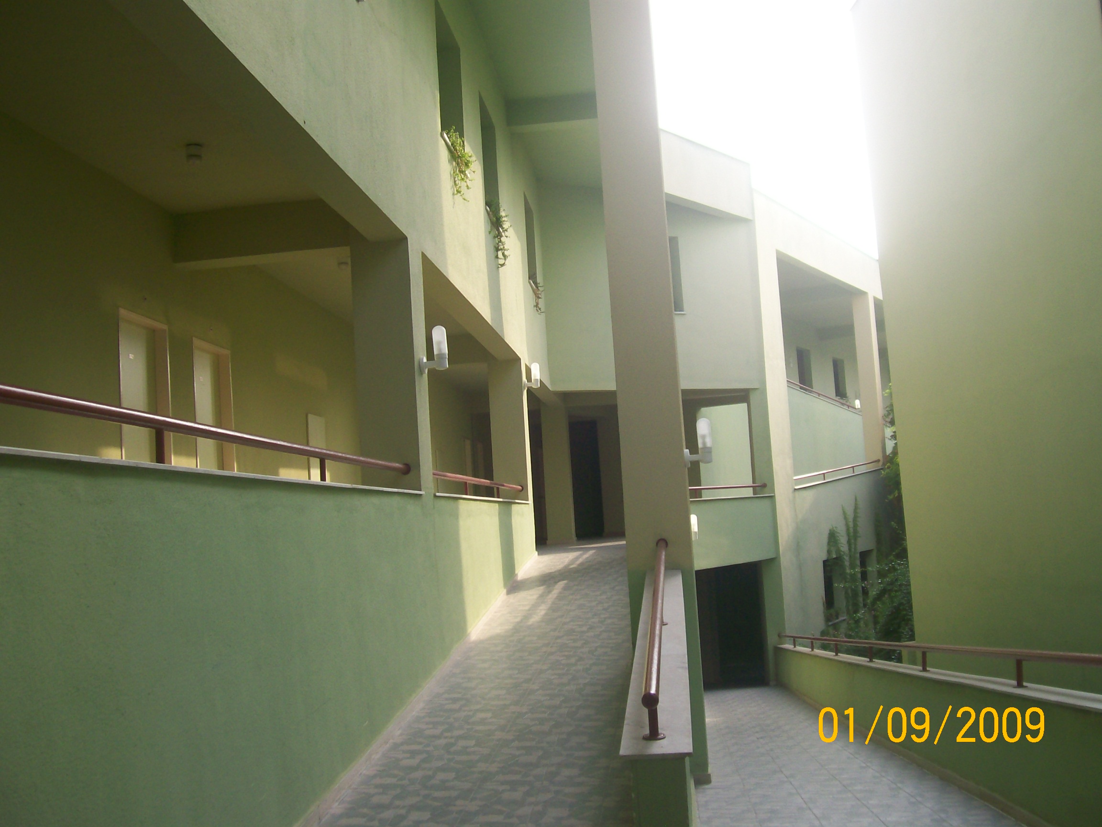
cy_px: 414
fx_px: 1146
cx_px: 551
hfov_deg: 51.4
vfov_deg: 39.7
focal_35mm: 36
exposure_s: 1/364
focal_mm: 6
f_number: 2.7
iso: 80
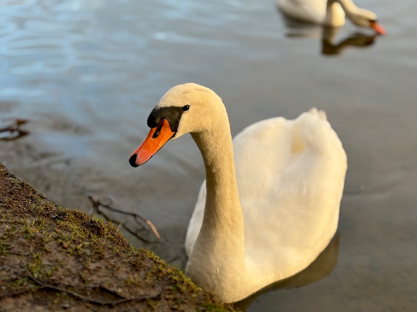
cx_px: 208
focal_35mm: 52
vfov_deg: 28.0
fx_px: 626
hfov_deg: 36.8
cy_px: 156
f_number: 1.6
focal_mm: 5.96
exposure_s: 1/170
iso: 25
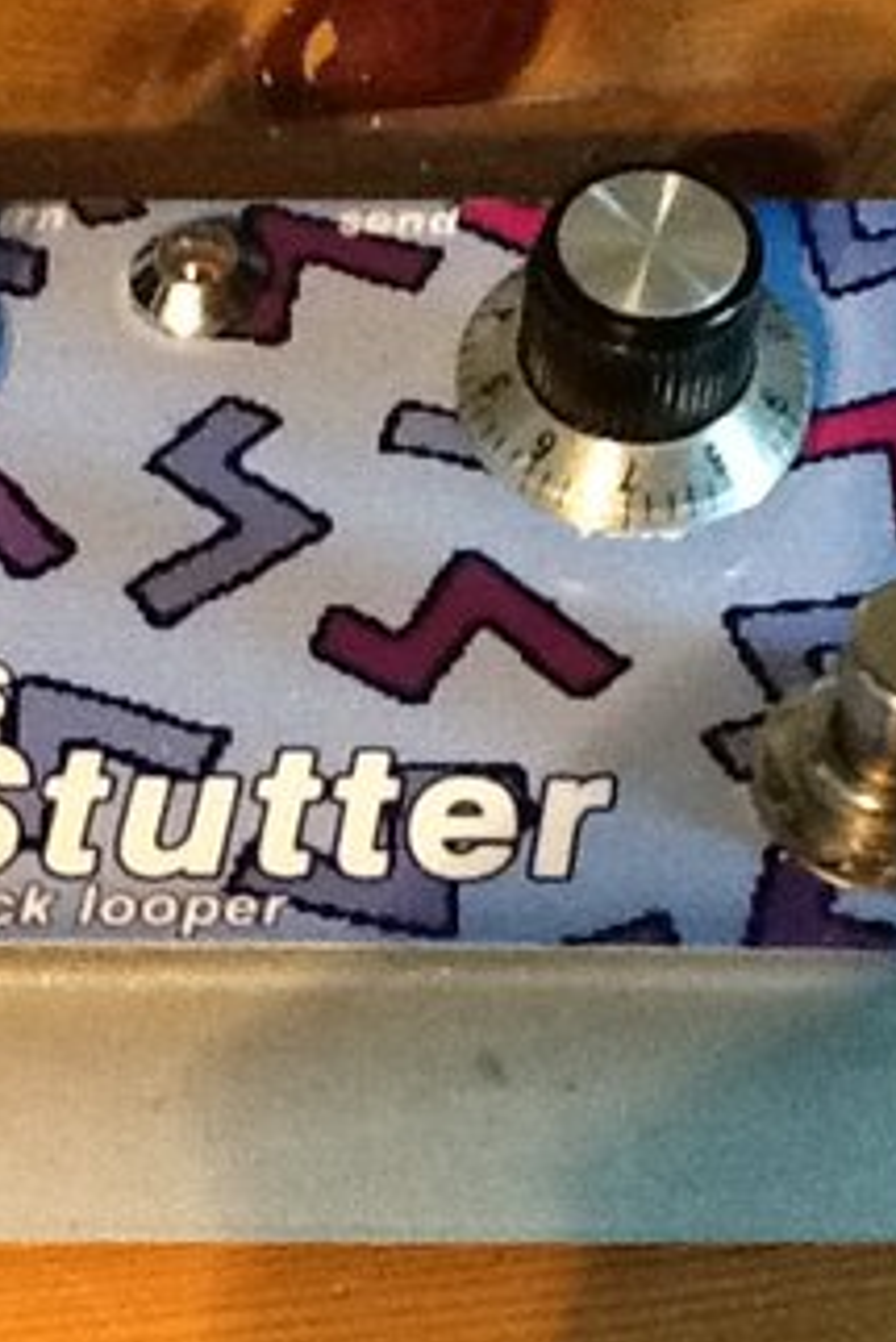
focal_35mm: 62
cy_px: 813
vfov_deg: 32.3
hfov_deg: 21.8
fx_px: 2312
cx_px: 271
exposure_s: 1/20
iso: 400
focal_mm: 2.03
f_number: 2.4
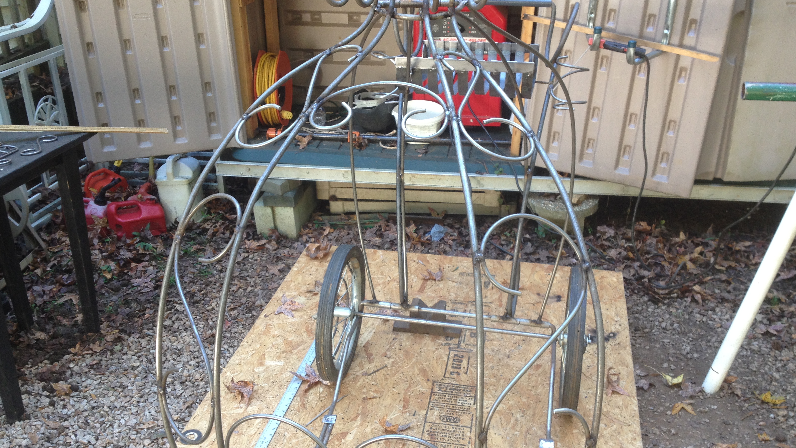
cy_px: 229
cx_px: 400
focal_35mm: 39
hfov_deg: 51.6
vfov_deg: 30.4
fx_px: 823
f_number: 2.4
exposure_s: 1/60
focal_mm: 4.28
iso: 64
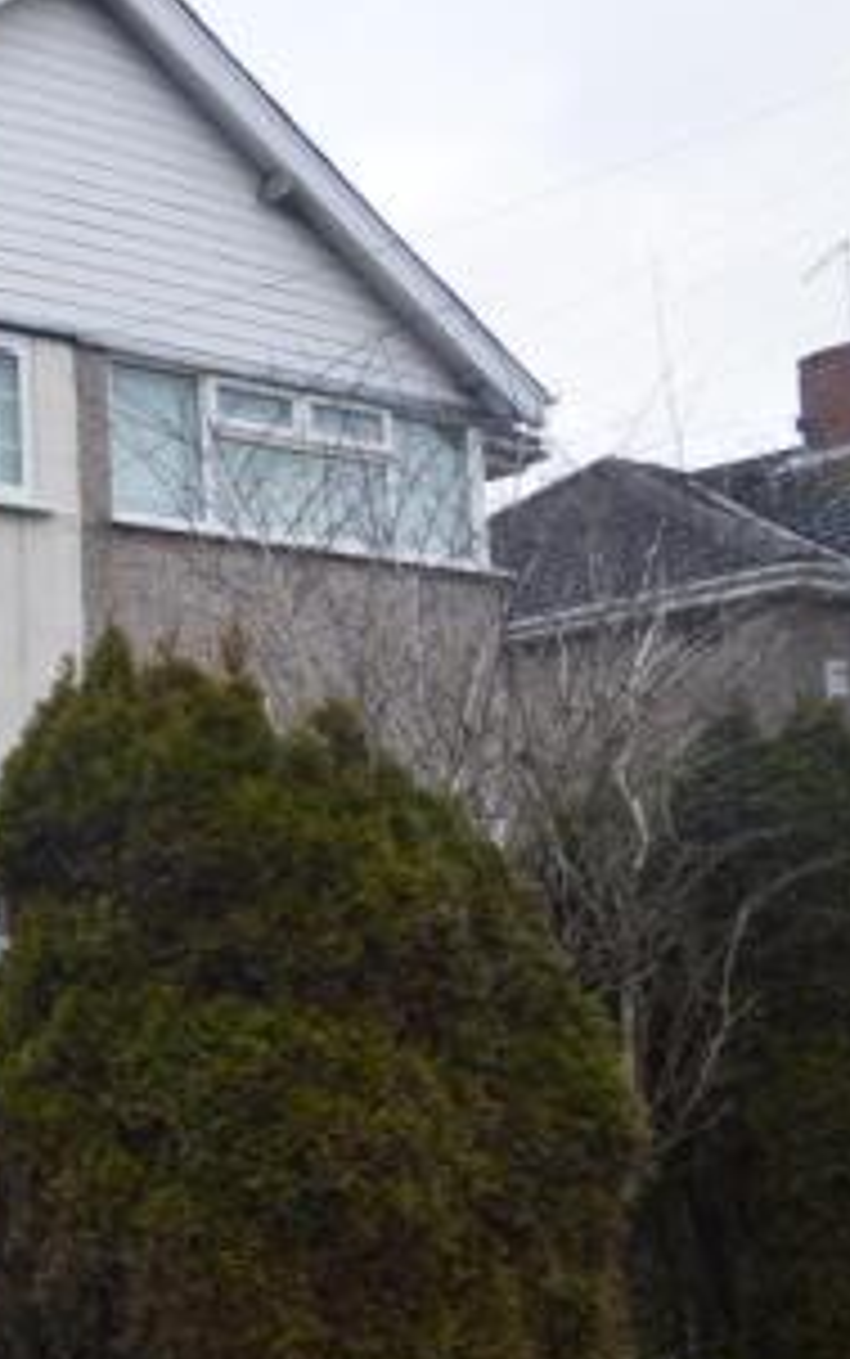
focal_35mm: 43
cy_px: 814
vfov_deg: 45.8
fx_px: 1596
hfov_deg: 23.3
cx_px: -463
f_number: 5.6
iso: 220
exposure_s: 1/125
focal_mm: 13
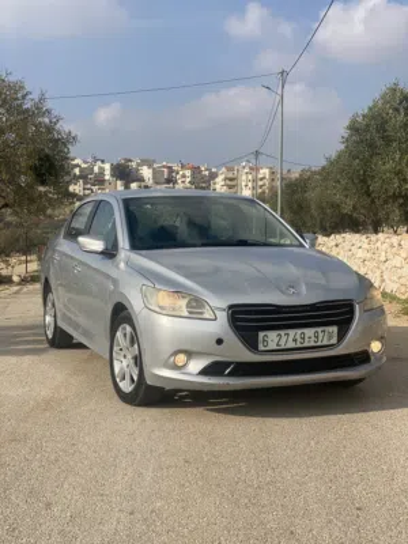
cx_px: 204
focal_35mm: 52
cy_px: 272
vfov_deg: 36.8
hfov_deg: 28.0
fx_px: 817
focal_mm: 6
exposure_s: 1/2398
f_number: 2
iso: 20
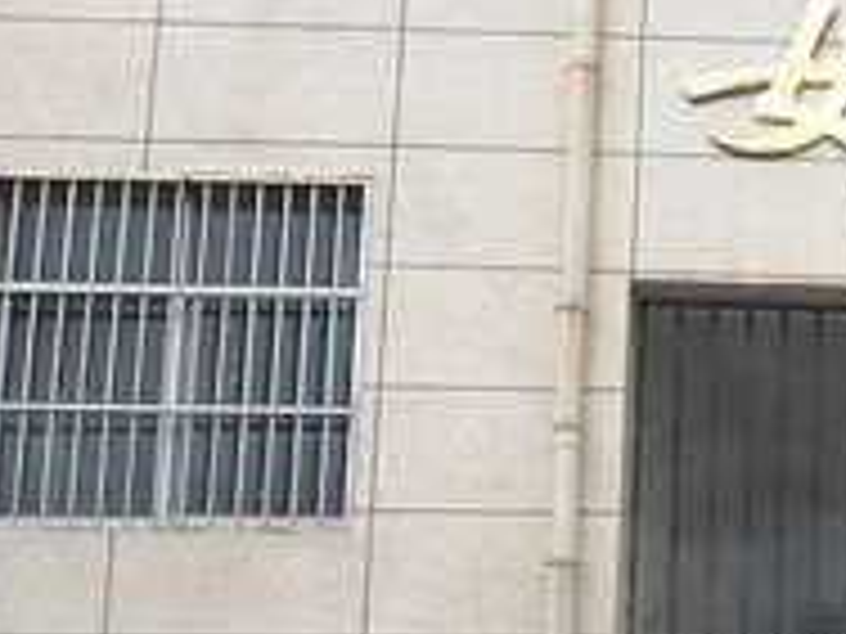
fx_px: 2028
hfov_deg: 20.1
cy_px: 818
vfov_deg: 16.8
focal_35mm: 83
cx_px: 1292
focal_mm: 3.6
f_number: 1.8
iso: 50
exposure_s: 1/156
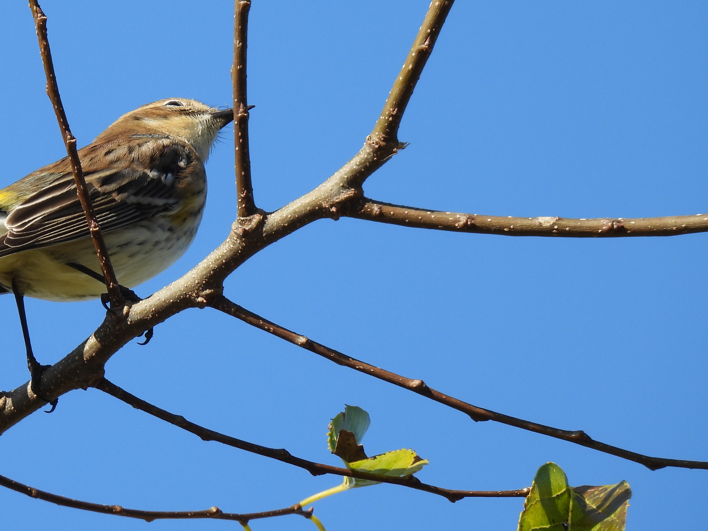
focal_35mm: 1790
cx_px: 134
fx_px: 36611
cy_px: 166
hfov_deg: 1.1
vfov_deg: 0.8
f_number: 5.6
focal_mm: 196
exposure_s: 1/320
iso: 100
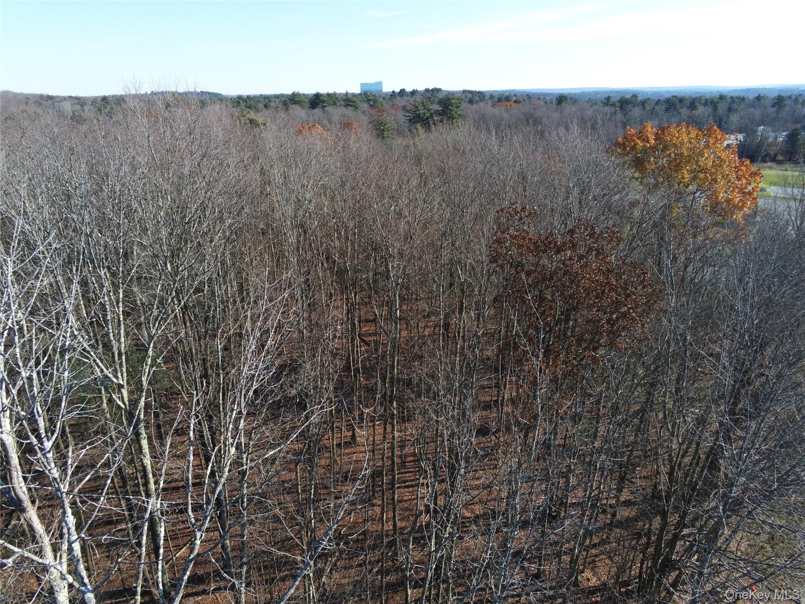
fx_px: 535
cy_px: 302
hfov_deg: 73.9
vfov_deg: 58.9
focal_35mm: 23
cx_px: 402
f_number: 2.4
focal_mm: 4
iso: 133
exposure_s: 1/961
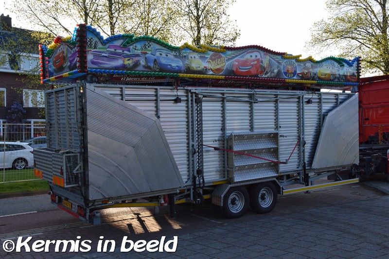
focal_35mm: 39
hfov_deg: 49.6
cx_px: 194
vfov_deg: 34.2
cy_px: 130
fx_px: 421
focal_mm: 26
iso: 800
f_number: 8
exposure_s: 1/500
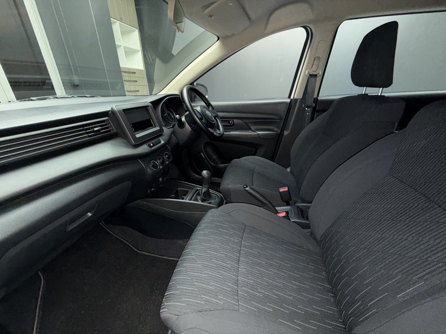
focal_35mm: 14
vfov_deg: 85.7
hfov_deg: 102.1
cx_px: 223
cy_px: 167
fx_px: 180
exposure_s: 1/33
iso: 250
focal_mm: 2.22
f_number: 2.2
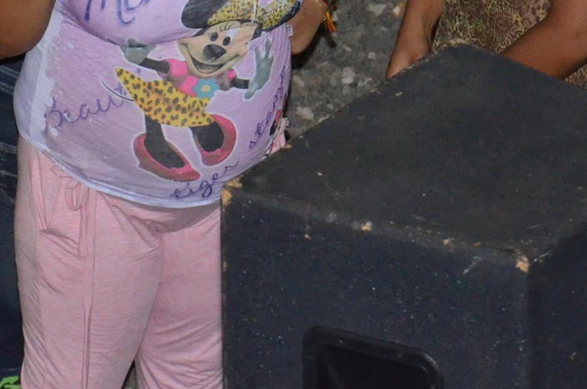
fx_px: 8572
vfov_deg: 2.6
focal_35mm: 527
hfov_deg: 3.9
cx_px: 218
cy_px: -183
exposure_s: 1/60
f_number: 5.6
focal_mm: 105
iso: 3200
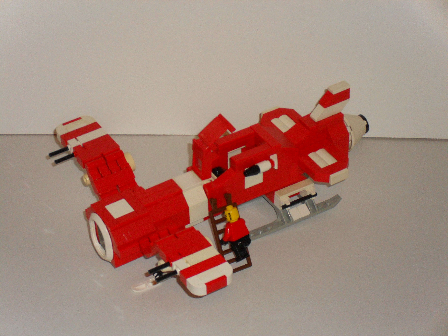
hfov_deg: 18.7
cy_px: 168
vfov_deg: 14.1
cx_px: 224
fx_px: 1359
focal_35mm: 105
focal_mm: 18.9
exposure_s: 1/60
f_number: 5.8
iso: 200
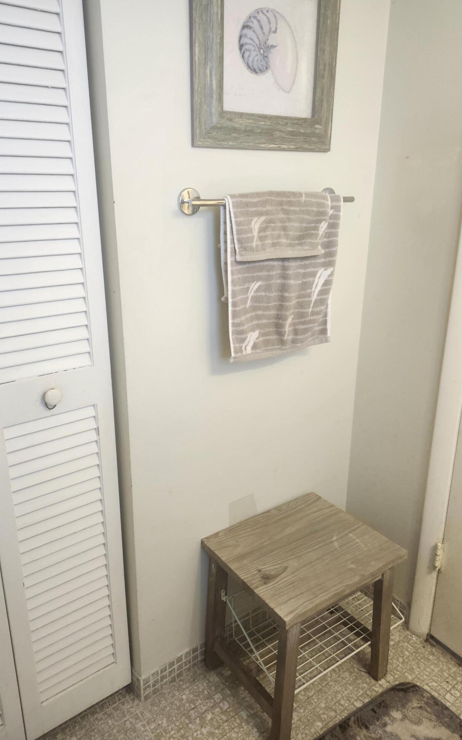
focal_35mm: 25
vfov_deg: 72.5
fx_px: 504
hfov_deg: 49.2
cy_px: 362
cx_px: 201
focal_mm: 5.54
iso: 160
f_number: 1.8
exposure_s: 1/120
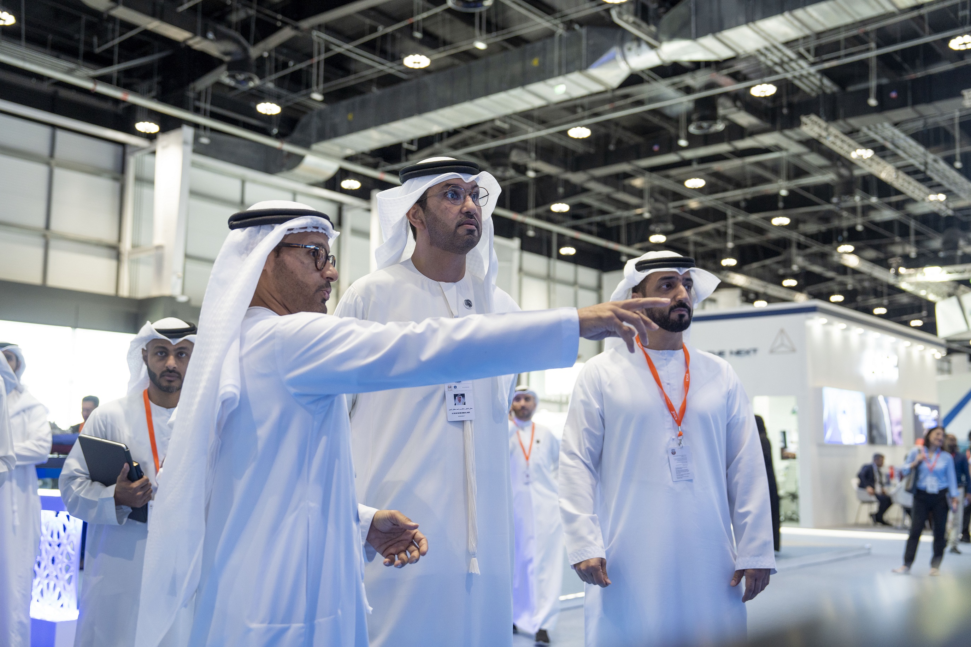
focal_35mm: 37
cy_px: 324
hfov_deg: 51.9
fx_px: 998
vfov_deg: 35.9
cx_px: 486
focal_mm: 37
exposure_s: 1/200
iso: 1250
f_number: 2.8
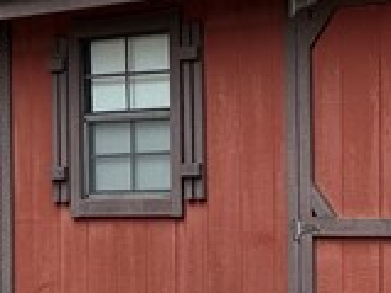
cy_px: 192
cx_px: 662
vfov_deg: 9.6
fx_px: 1749
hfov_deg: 11.9
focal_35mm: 155
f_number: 1.78
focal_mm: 6.76
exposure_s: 1/567
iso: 100
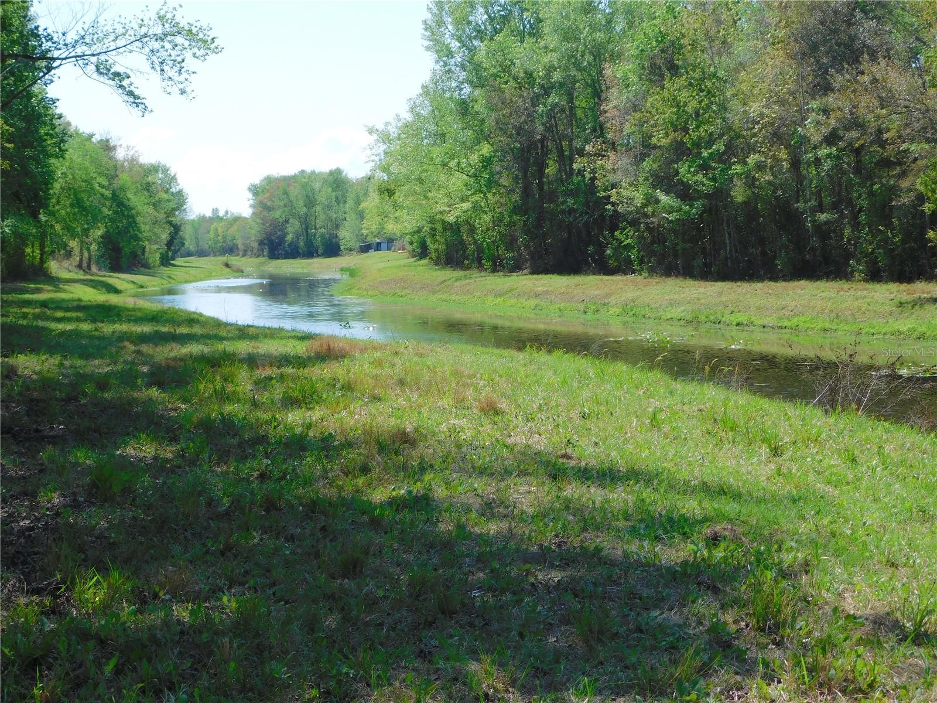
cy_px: 352
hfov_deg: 29.4
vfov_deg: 22.3
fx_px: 1787
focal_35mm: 66
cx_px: 468
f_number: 4.2
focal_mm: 11.7
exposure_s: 1/640
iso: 125
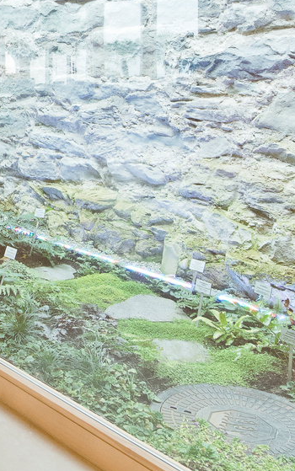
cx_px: -118
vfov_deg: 36.7
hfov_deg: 21.7
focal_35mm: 52
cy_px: 56
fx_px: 668
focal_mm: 17
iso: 1600
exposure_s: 1/10
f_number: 11
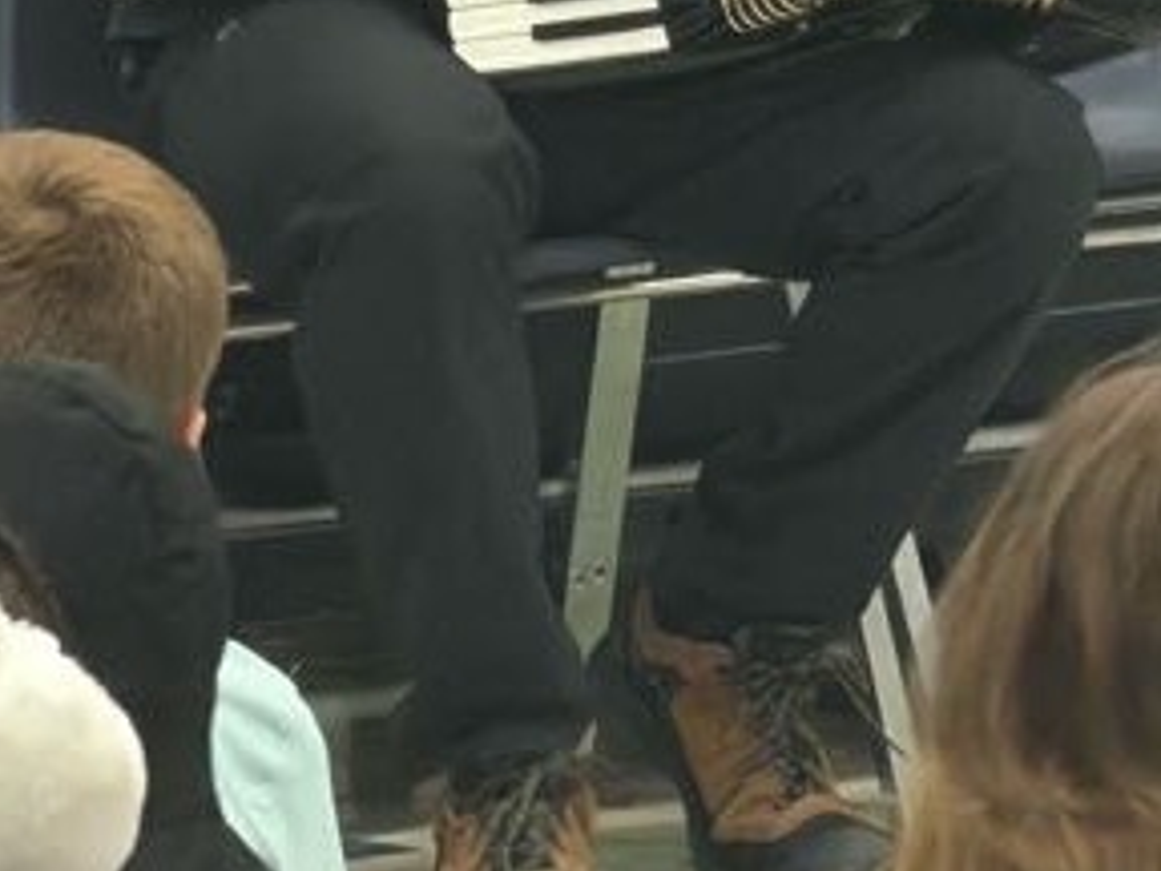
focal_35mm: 580
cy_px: 48
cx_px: 570
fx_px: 19453
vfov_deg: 2.6
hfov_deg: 3.4
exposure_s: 1/60
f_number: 2.8
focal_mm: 16.89
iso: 640
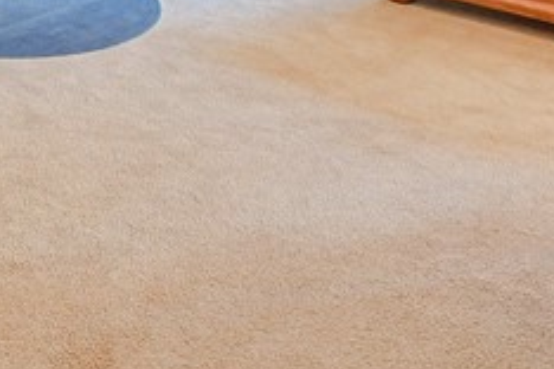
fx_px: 1000
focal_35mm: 65
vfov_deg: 16.5
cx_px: -108
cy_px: -343
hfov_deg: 27.3
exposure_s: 1/15
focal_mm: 14
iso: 100
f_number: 11
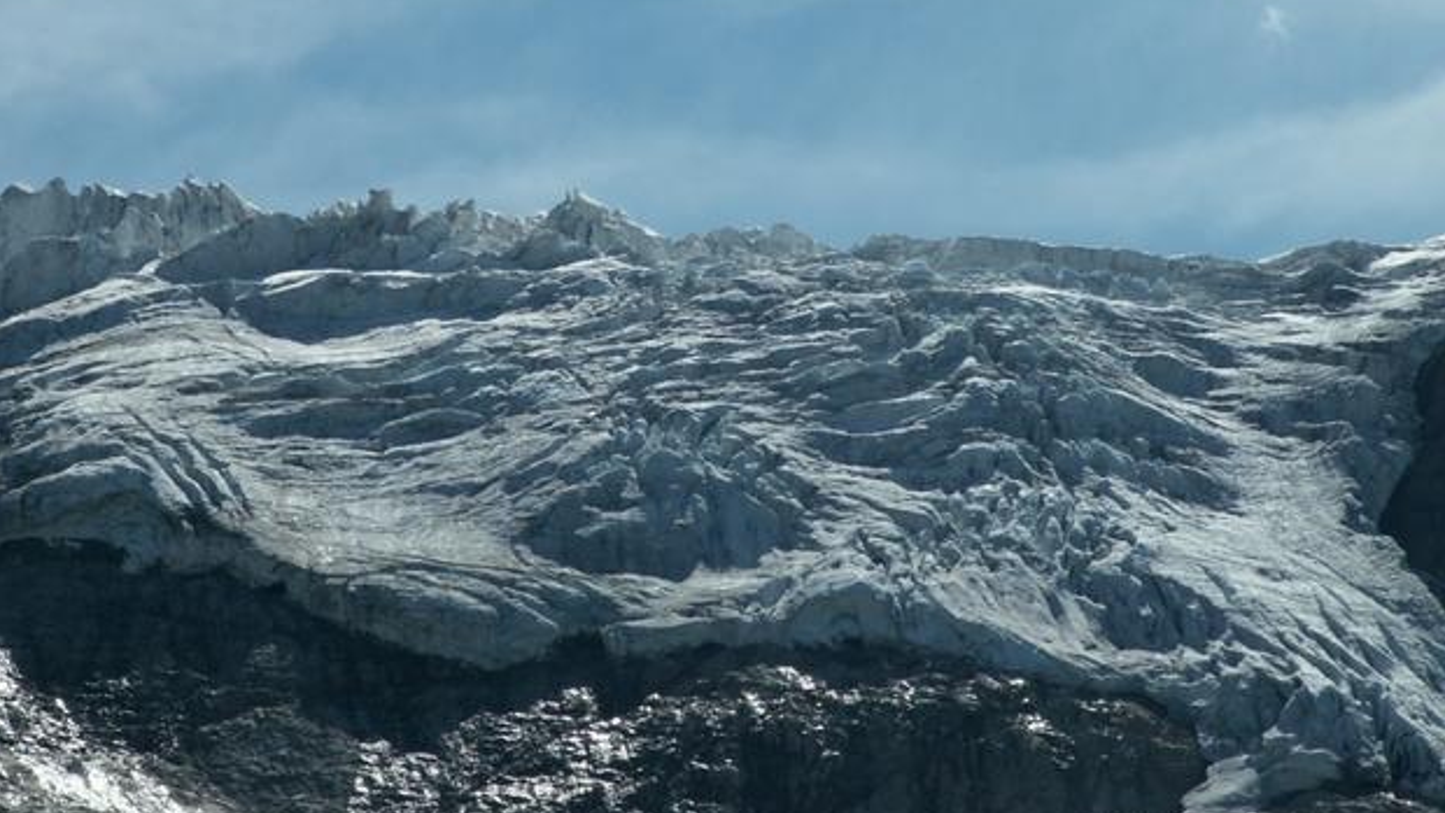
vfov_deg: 6.7
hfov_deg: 12.0
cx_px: 702
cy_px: 270
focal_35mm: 180
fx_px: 6898
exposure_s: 1/320
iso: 50
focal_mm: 26.12
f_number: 8
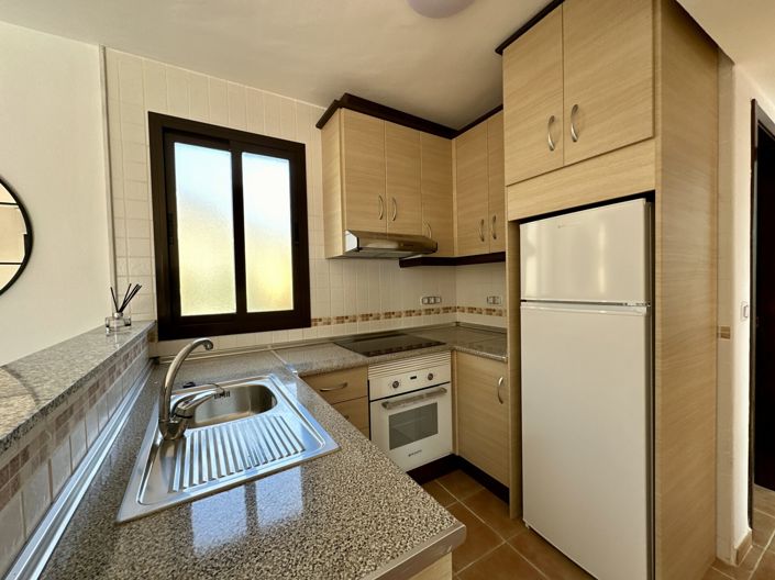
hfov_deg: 102.1
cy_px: 290
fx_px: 313
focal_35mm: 14
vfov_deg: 85.6
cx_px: 388
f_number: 2.2
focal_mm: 2.22
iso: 64
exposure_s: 1/121
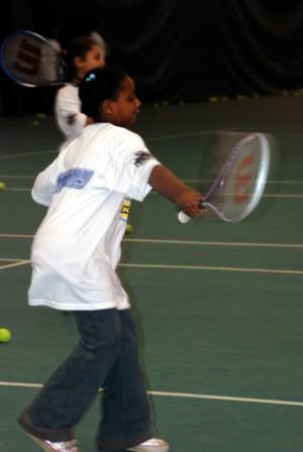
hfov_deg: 8.3
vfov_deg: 12.4
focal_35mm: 165
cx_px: 152
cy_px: 226
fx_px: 2077
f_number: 6
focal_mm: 110
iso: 400
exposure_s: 1/60
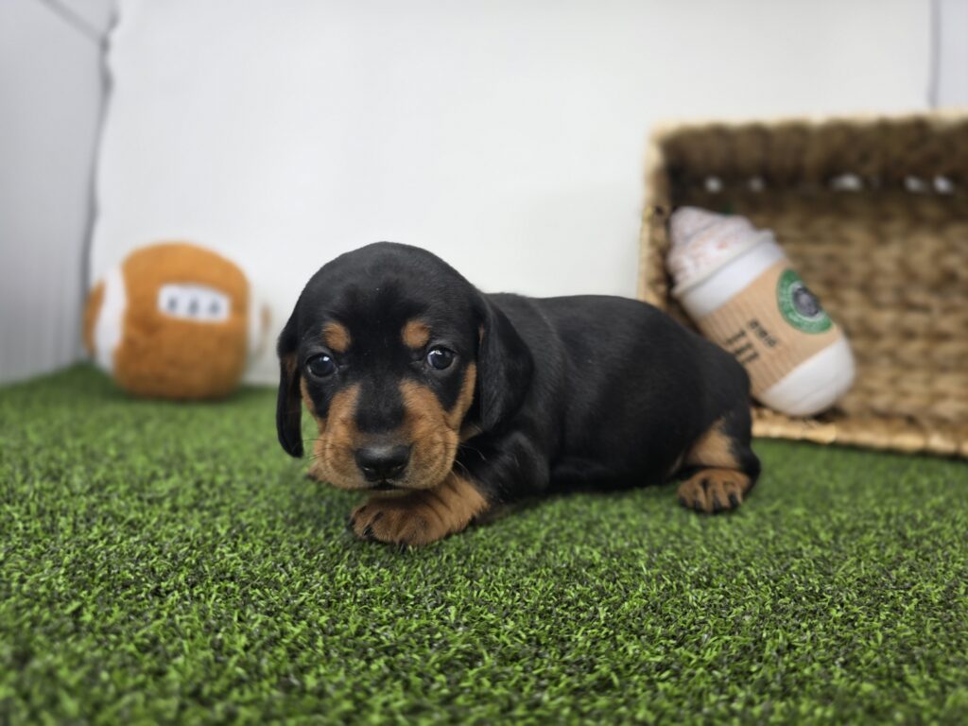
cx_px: 484
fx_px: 643
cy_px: 363
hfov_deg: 73.9
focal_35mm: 23
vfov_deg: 58.9
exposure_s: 1/120
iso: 32
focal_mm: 6.3
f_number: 1.7
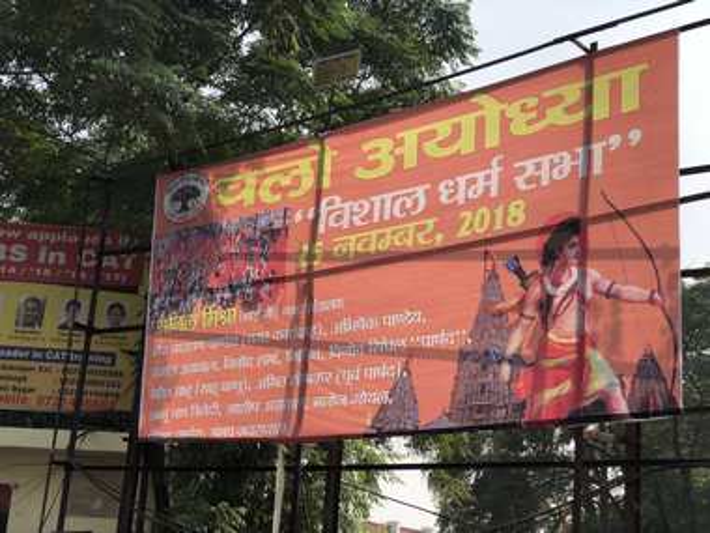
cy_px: 266
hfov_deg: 33.8
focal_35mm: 57
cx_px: 355
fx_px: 1169
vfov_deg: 25.7
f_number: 2.8
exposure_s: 1/960
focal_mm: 6.6
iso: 20
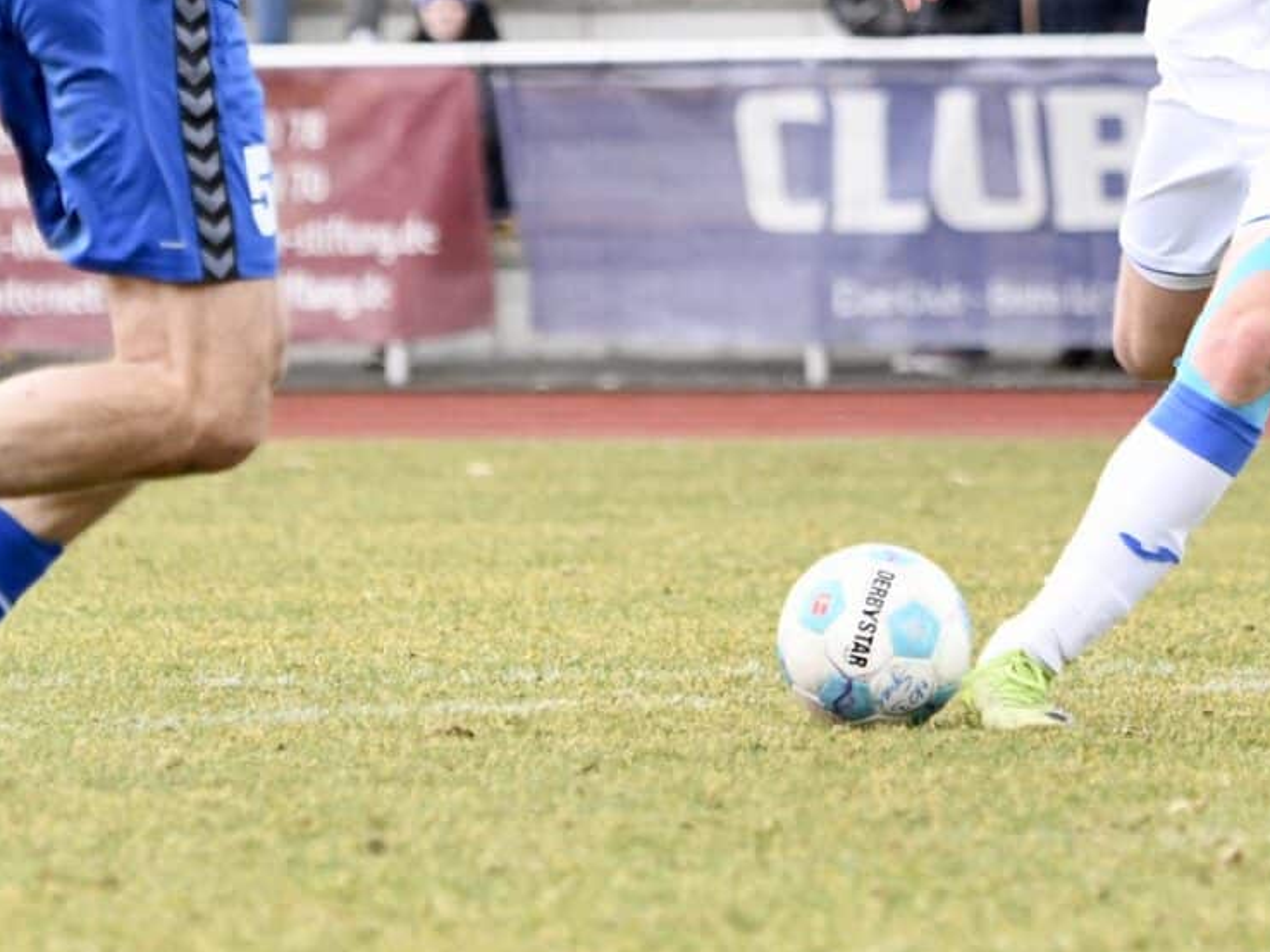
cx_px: 1237
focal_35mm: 587
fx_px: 21529
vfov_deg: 2.5
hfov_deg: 3.4
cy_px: -15
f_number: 5.3
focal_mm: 220
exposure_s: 1/1600
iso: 3200
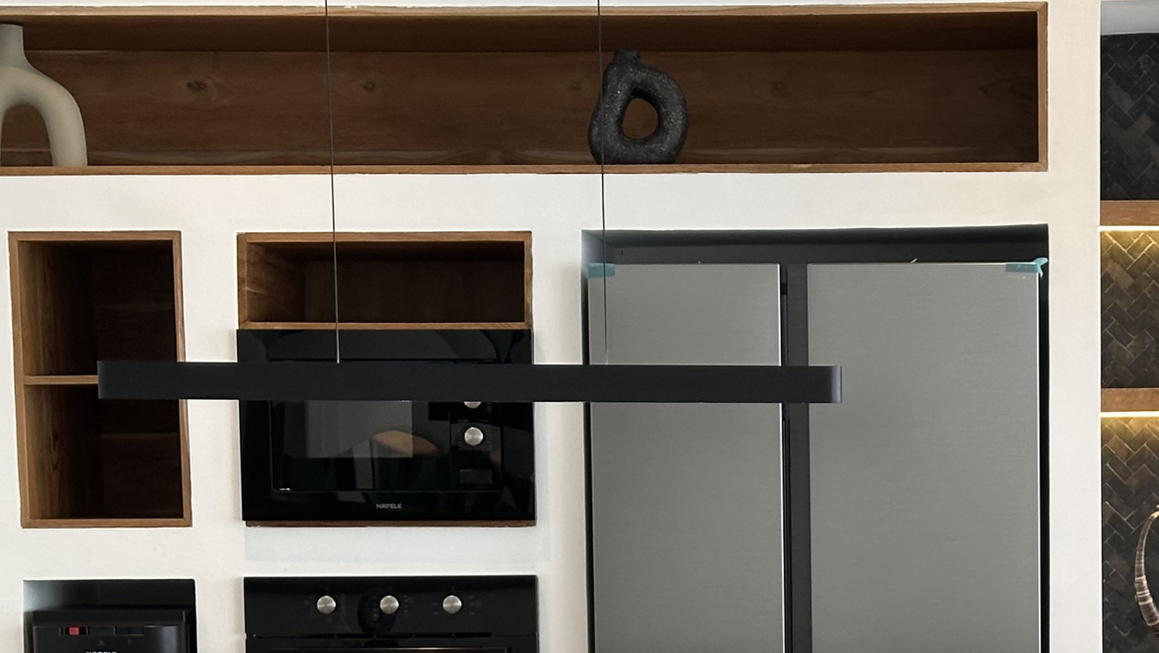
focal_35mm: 114
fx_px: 3504
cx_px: 993
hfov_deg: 18.5
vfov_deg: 10.5
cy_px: 757
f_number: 1.78
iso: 80
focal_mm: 6.86
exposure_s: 1/76
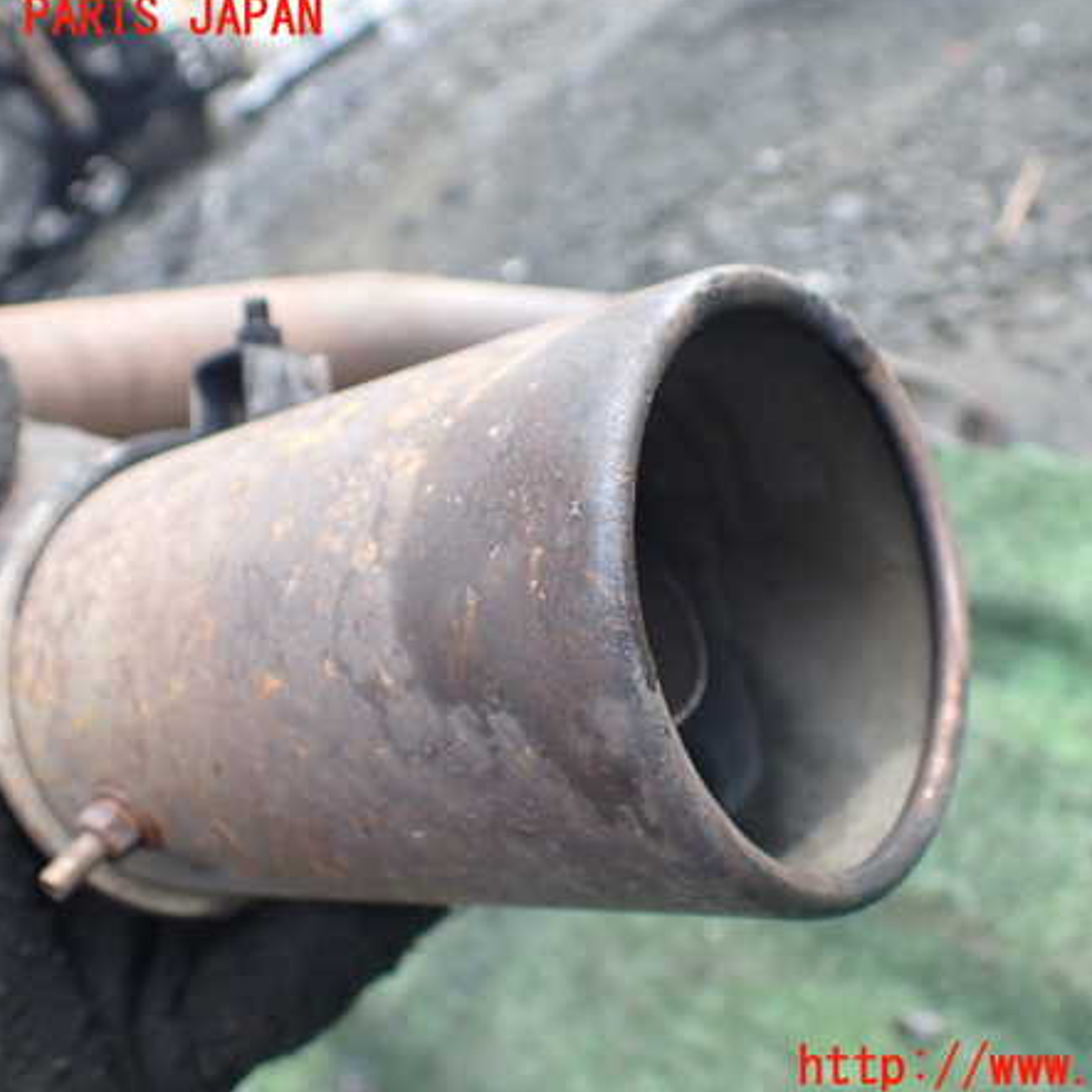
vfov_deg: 46.0
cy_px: 544
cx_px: 615
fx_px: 1285
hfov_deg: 45.9
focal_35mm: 36
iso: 100
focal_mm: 5.4
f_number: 2.3
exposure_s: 1/200
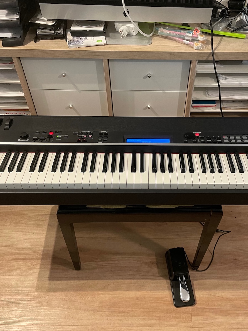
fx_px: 335
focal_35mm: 35
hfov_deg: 40.5
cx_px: 150
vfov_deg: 52.6
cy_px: 165
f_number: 1.6
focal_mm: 4.2
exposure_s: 1/50
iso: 320
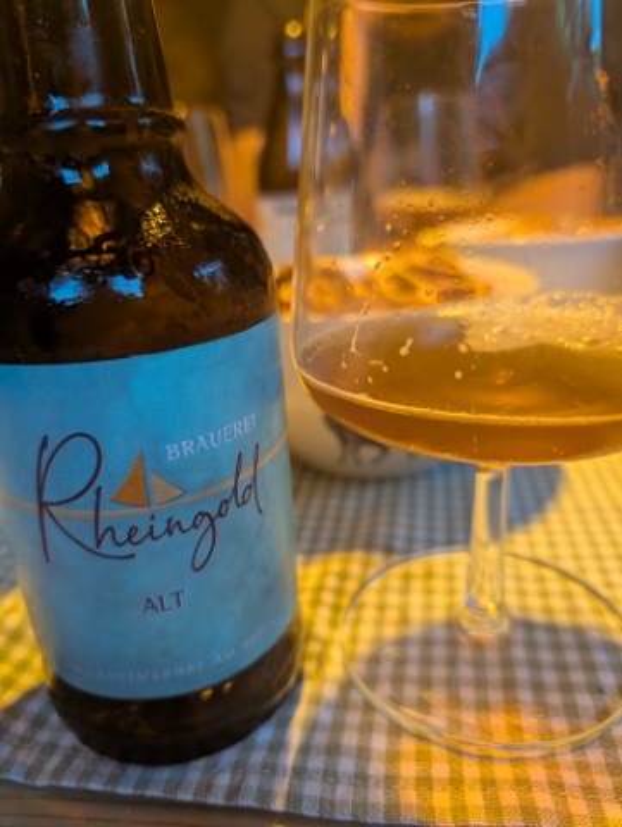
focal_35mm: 24
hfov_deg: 56.9
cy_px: 414
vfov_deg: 71.5
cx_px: 311
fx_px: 574
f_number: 1.68
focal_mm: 6.9
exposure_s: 1/23.8
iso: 173
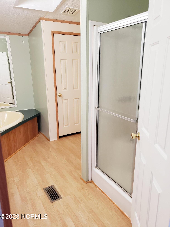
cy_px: 114
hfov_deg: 53.1
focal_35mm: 26
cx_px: 85
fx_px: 170
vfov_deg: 67.3
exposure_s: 1/60
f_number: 1.5
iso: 200
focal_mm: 4.3
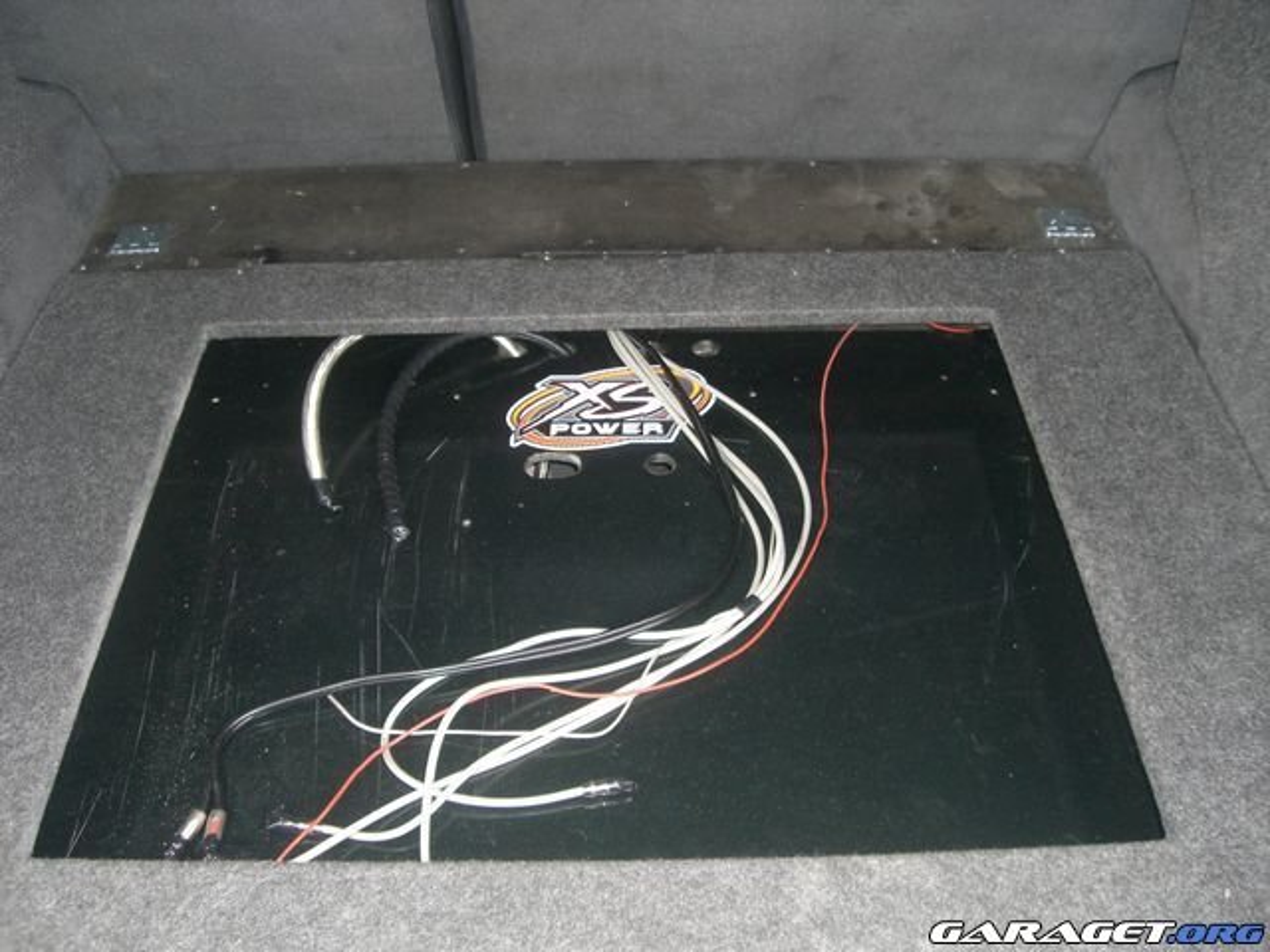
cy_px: 476
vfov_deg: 37.7
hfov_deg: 49.0
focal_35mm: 38
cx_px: 635
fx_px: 1394
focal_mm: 6.2
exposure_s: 1/60
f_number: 2.7
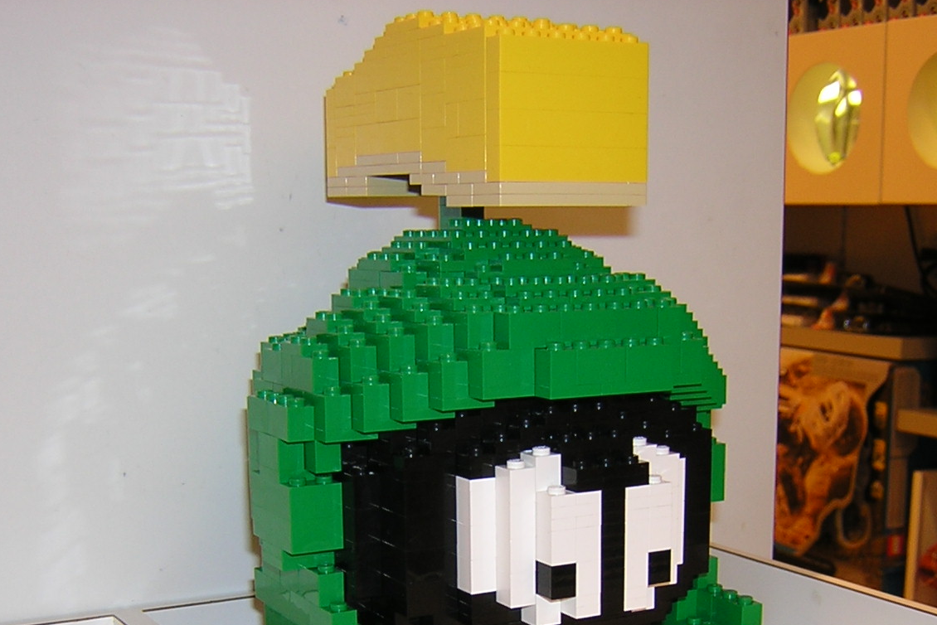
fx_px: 1380
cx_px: 486
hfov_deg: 37.5
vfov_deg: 25.1
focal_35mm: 53
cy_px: 492
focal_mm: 4.7
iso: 100
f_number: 2.6
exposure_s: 1/60.1
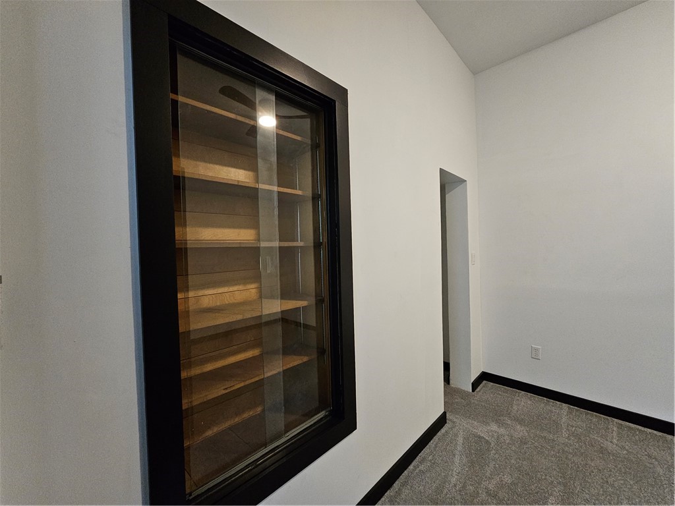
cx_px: 338
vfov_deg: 89.9
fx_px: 253
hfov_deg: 106.2
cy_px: 253
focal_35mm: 13
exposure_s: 1/30
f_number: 2.2
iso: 640
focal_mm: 2.2
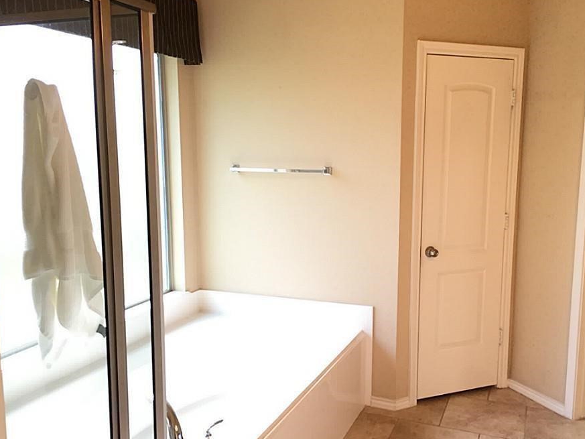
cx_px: 316
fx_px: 575
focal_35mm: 34
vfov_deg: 41.8
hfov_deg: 53.9
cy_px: 230
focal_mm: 4.15
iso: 50
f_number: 2.2
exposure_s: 1/30
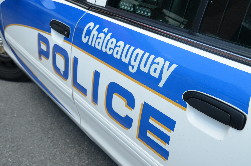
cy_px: 83
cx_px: 126
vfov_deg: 28.0
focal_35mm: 48
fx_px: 334
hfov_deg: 41.2
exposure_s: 1/200
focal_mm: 32
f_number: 7.1
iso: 200
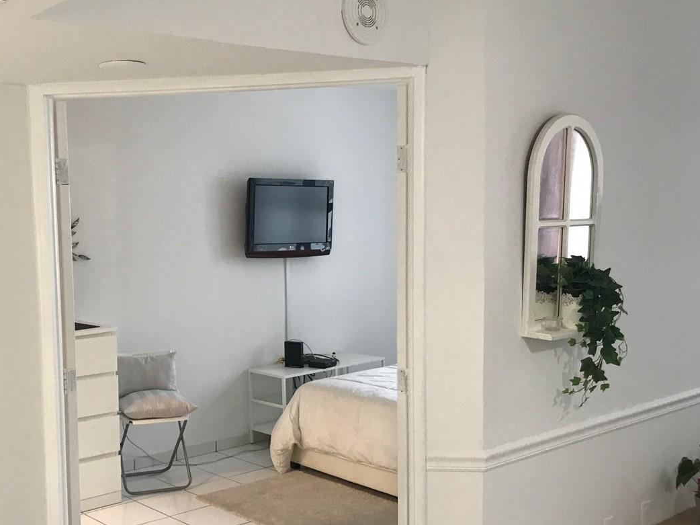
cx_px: 175
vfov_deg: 33.5
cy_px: 305
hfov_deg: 42.5
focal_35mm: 43
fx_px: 869
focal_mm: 3.99
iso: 40
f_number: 1.8
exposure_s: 1/17
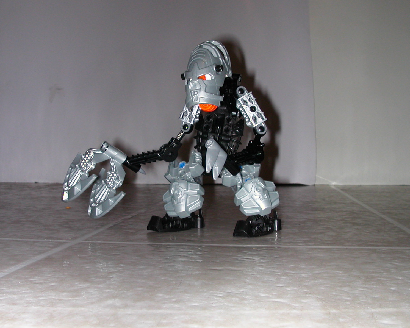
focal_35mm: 45
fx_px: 546
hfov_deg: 41.1
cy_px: 164
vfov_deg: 33.4
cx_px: 192
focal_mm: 6.6
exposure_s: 1/59.9
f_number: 4.8
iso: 100
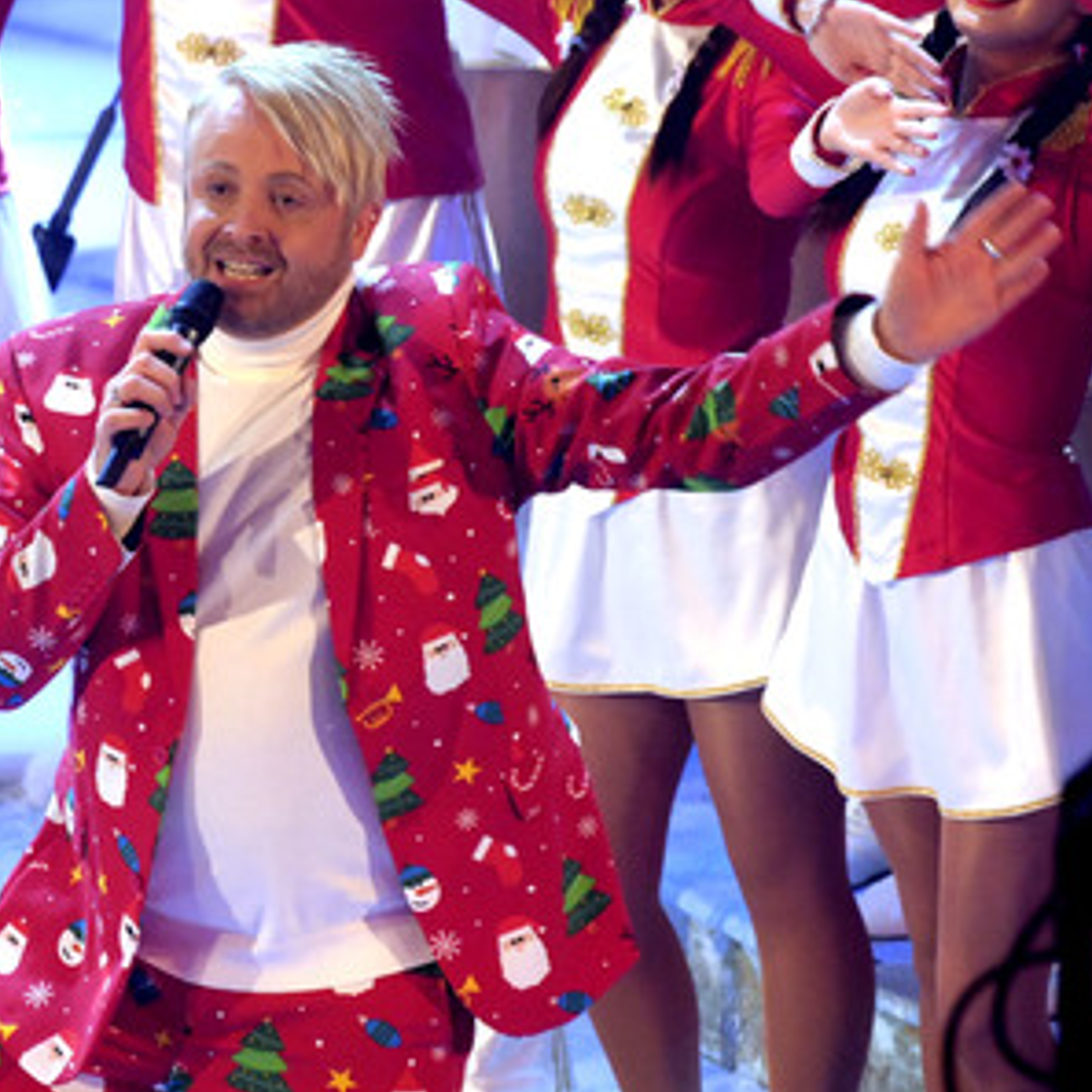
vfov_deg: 3.4
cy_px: 544
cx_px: 381
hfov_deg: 3.4
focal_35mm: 515
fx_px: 18381
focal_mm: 400
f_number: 6.3
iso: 12800
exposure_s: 1/400
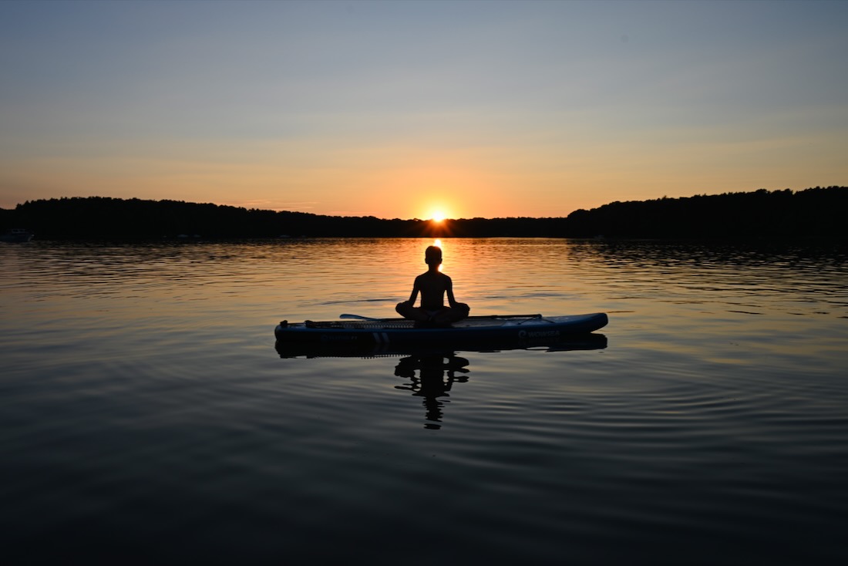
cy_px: 283
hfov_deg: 62.8
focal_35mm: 30
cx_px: 424
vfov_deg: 44.3
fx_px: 695
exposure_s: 1/250
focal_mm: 29.5
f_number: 8
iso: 110
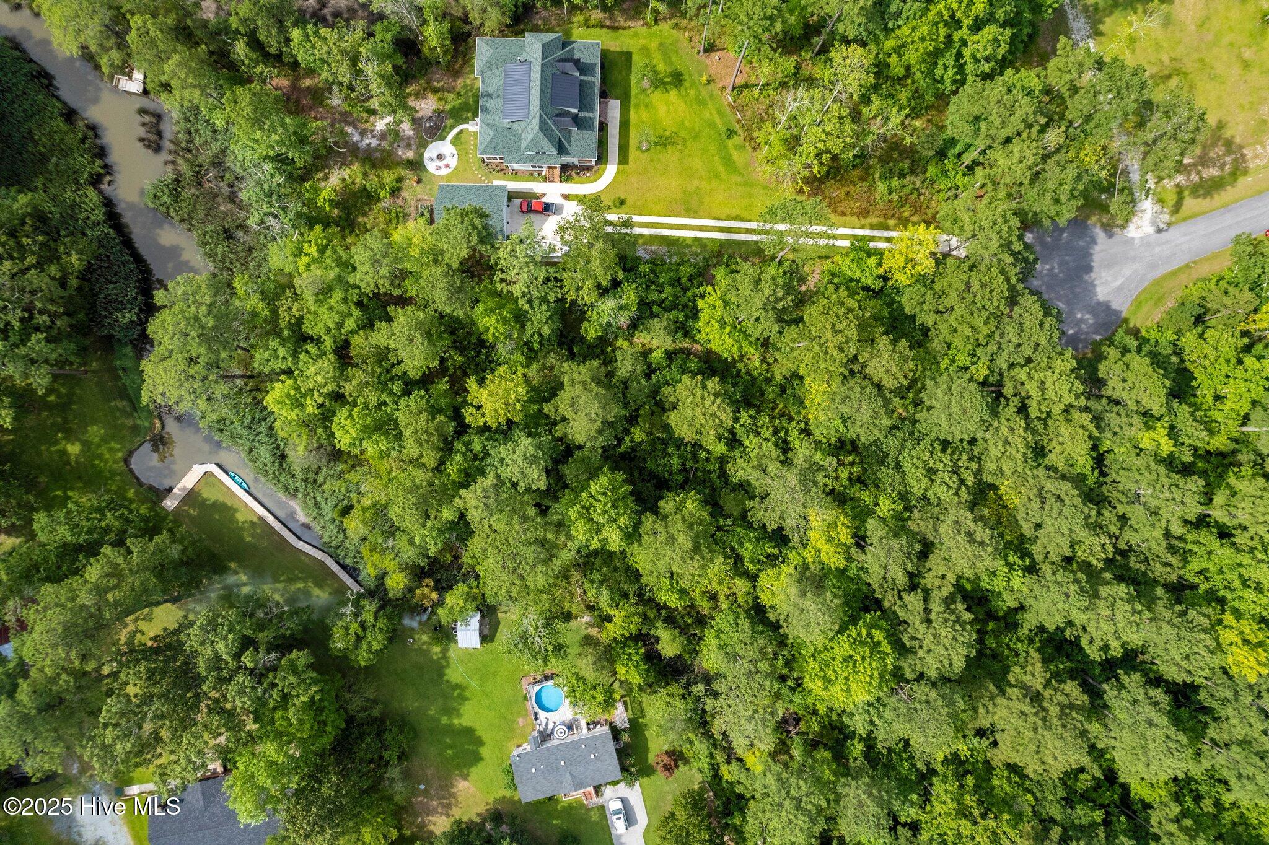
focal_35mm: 22
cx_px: 634
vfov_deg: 57.2
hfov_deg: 78.6
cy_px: 422
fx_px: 775
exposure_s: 1/240
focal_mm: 8.38
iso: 100
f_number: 2.8
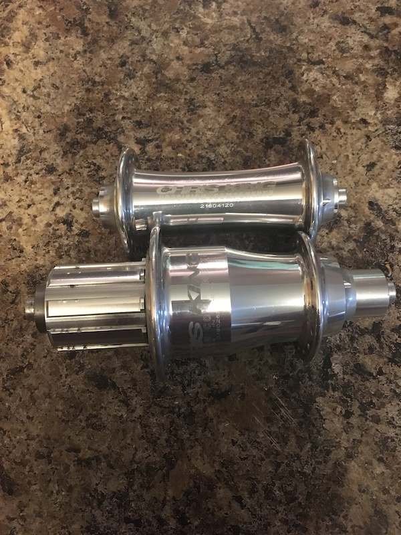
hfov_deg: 48.2
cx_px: 200
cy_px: 268
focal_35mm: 29
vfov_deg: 61.7
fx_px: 448
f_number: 2.2
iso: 320
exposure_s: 1/15
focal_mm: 4.15
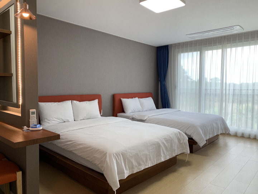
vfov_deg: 53.1
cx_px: 129
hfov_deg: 67.3
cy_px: 97
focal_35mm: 26
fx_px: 194
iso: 50
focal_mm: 4.25
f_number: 1.8
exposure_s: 1/120
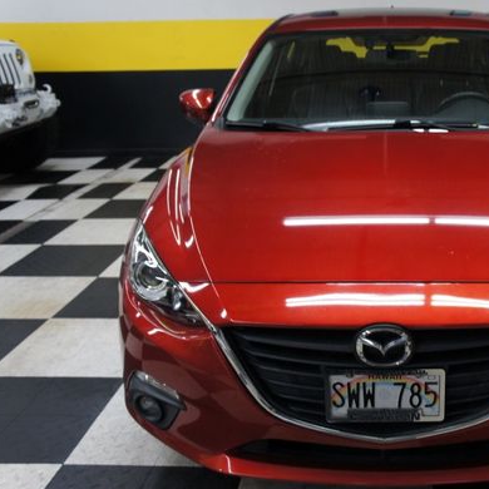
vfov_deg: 36.8
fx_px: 735
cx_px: 386
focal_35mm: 46
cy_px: 244
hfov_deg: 35.7
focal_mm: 22
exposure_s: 1/40
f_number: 4
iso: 320
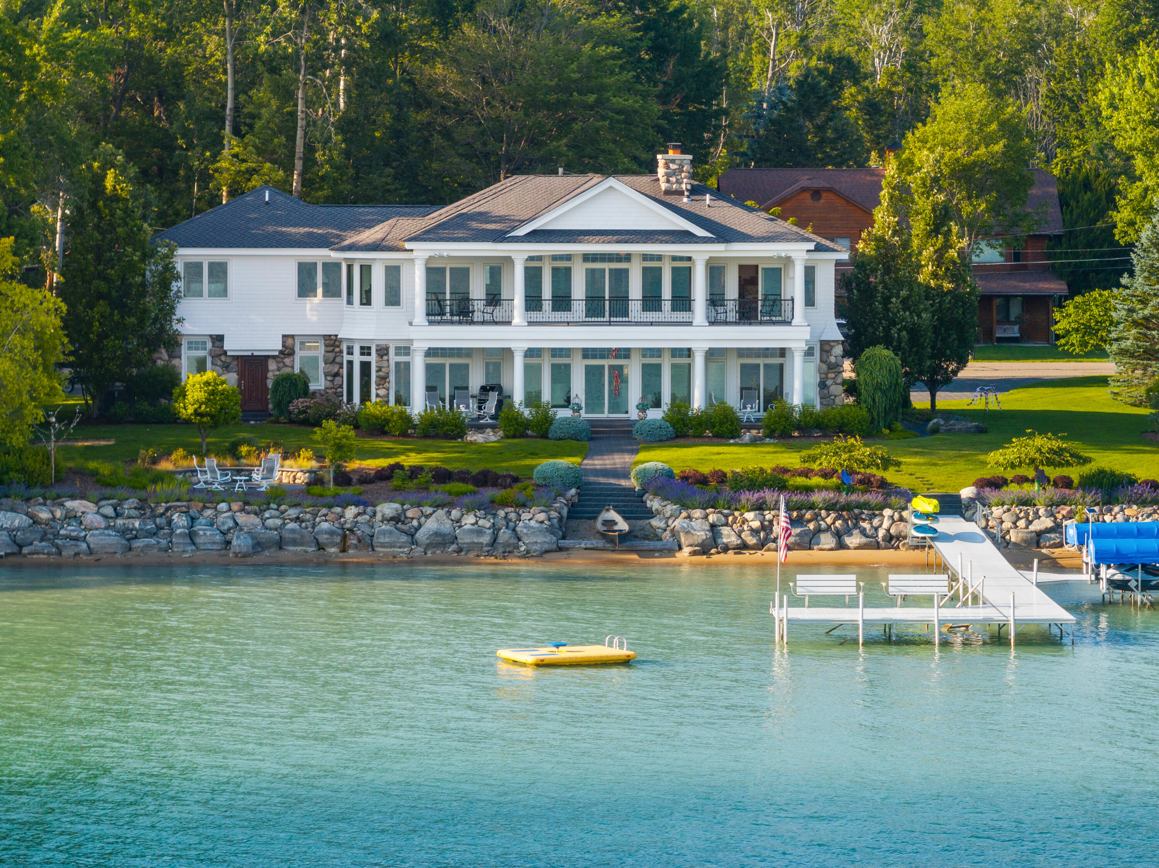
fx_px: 5556
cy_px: 434
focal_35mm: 166
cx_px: 580
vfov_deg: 8.9
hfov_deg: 11.9
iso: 100
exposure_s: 1/320
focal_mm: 30.71
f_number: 3.4
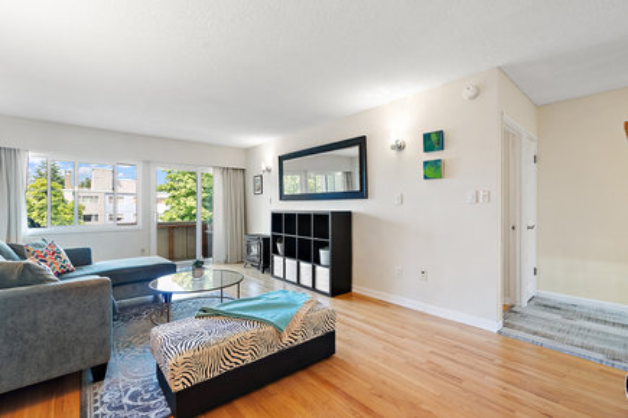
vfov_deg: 73.7
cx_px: 314
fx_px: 279
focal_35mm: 16
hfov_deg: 96.7
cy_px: 209
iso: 320
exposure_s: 1/3
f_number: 7.1
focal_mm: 16
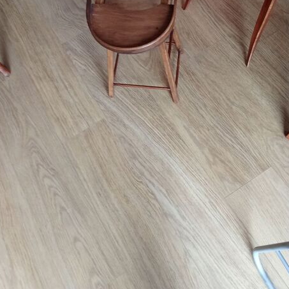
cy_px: 96
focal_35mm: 35
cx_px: 138
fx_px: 331
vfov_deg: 46.5
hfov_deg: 47.2
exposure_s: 1/33.3
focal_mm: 2.78
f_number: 2
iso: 160
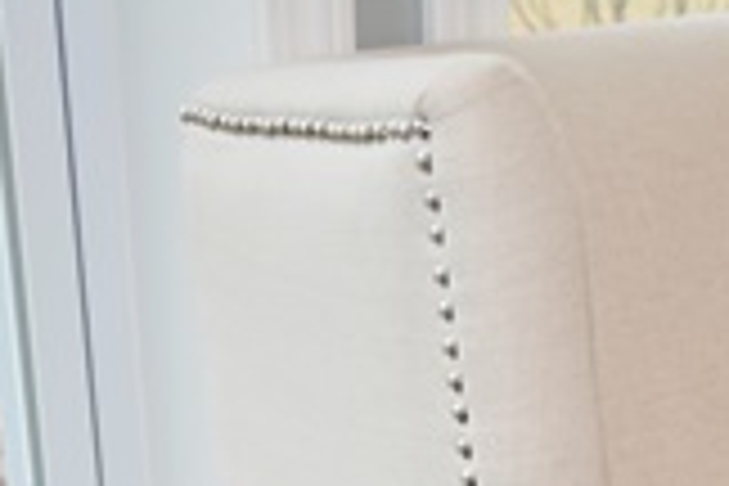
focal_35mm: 111
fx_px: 2248
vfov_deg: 11.5
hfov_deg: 17.2
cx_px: 986
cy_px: 873
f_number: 3.8
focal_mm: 20
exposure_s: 1/160
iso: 200
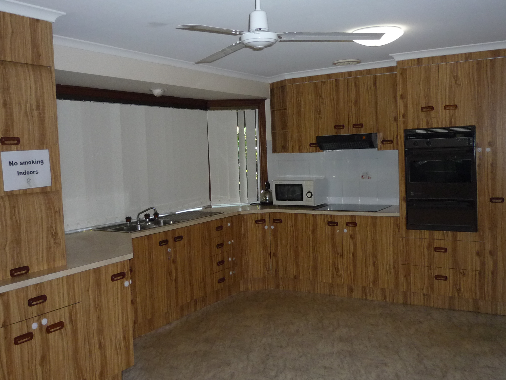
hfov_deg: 52.6
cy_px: 190
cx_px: 253
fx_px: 512
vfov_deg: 40.7
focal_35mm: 35
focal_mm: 4.4
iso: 200
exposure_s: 1/60
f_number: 2.8
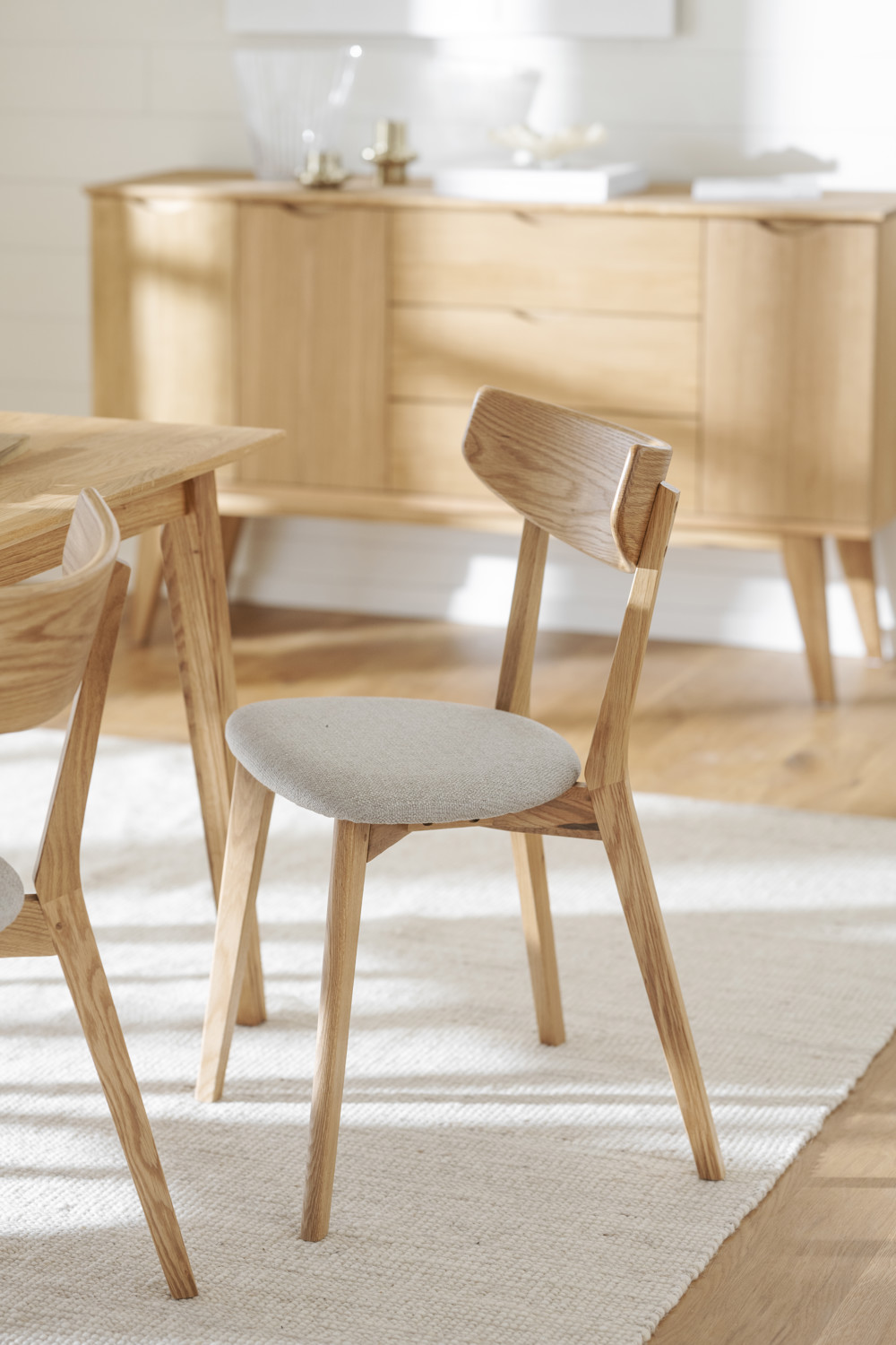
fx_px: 3173
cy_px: 672
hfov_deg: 16.1
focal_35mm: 85
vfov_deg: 23.9
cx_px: 448
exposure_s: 1/60
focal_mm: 85
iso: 320
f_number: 2.8
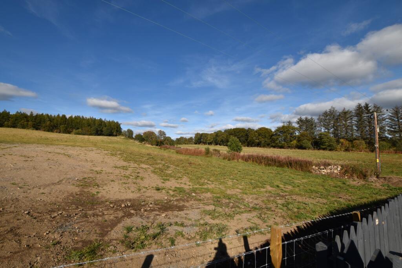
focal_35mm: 15
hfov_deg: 100.4
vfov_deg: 77.3
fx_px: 168
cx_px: 201
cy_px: 134
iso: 100
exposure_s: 1/200
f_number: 11
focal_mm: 10
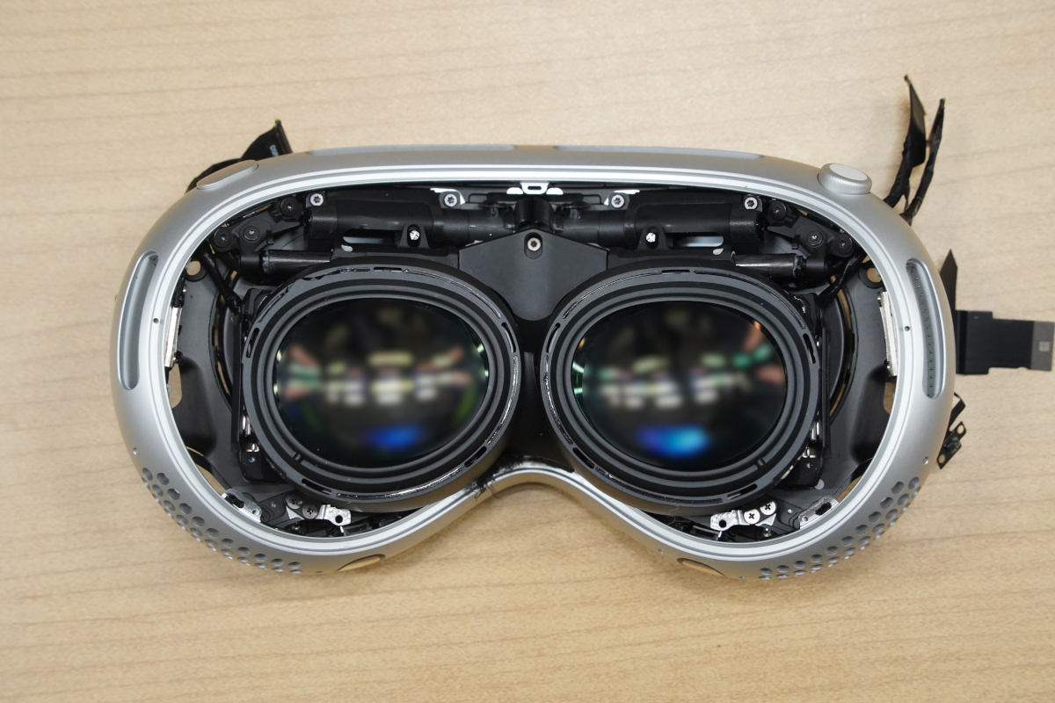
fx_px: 2432
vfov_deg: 16.5
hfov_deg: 24.5
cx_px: 528
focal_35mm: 83
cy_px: 352
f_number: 10
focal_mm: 83
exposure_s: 1/100
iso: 5000
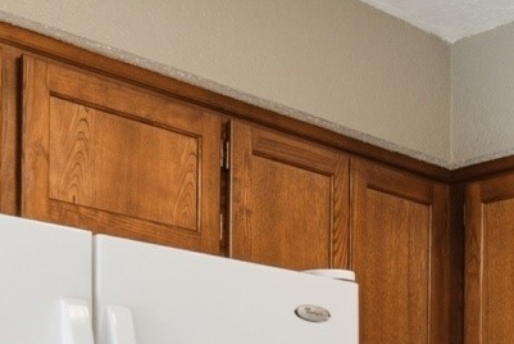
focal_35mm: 71
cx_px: 401
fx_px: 1014
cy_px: 512
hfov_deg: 27.9
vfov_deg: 17.4
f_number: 13
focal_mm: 10
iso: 250
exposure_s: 1/8
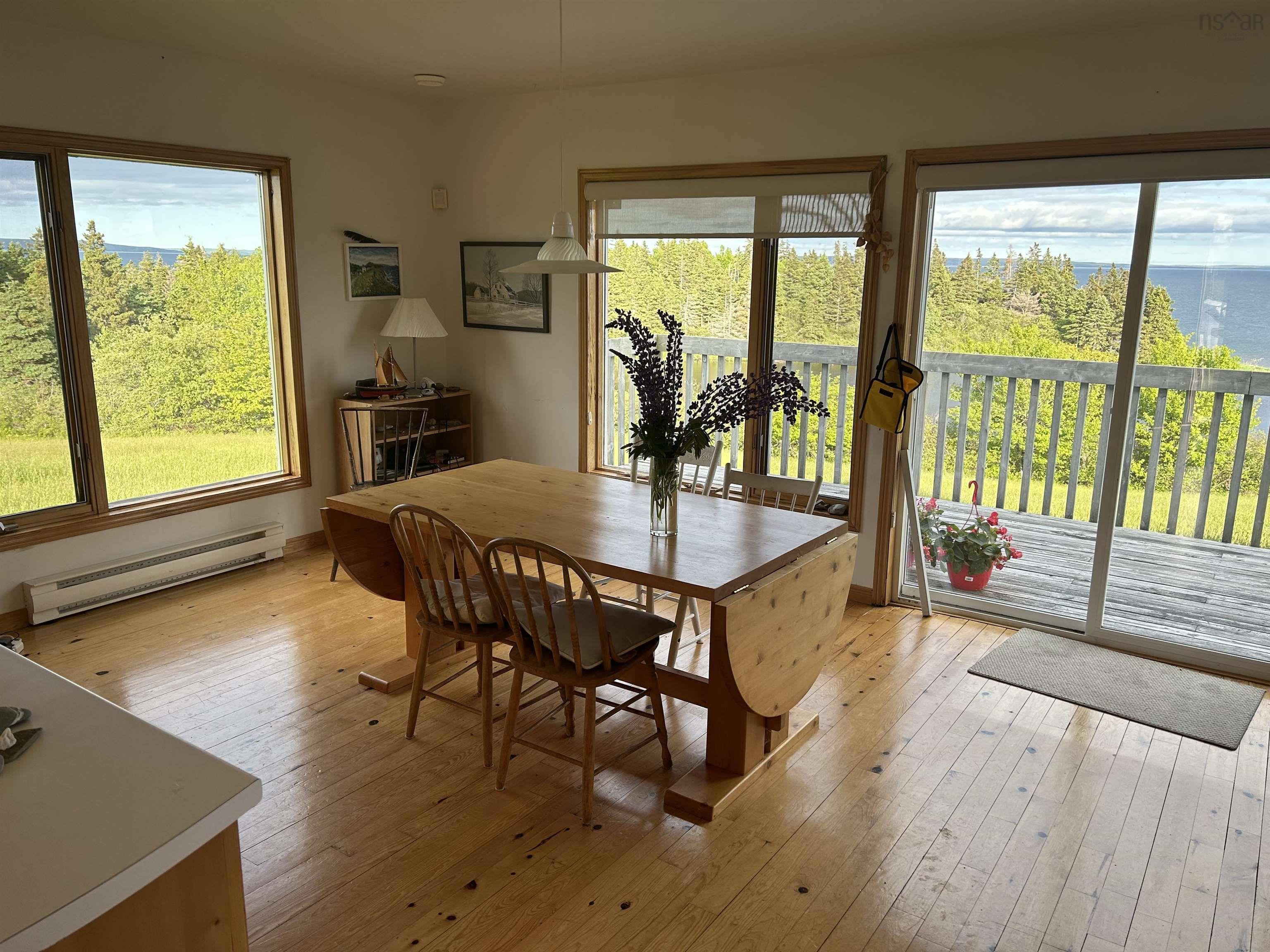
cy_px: 476
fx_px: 954
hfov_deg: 67.3
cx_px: 635
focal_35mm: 26
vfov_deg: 53.1
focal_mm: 5.7
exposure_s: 1/394
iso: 50
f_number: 1.5
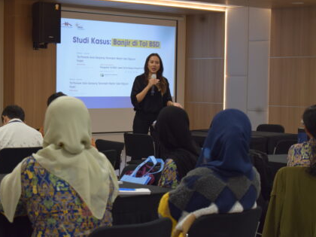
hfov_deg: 21.6
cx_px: 147
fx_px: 827
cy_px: 120
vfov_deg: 16.3
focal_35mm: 91
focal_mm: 55
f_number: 5.6
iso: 900
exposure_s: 1/30
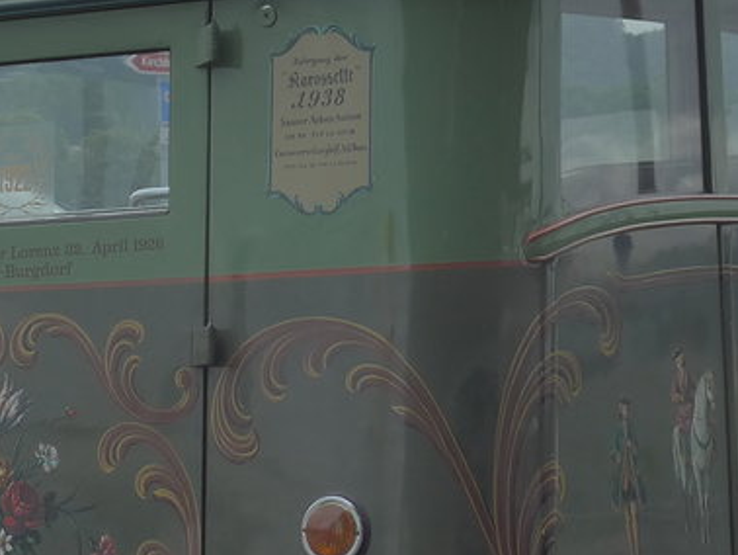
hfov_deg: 11.9
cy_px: 219
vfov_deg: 9.0
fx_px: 3520
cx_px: 607
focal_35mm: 165
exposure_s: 1/1300
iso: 160
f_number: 3.3
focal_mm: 10.7
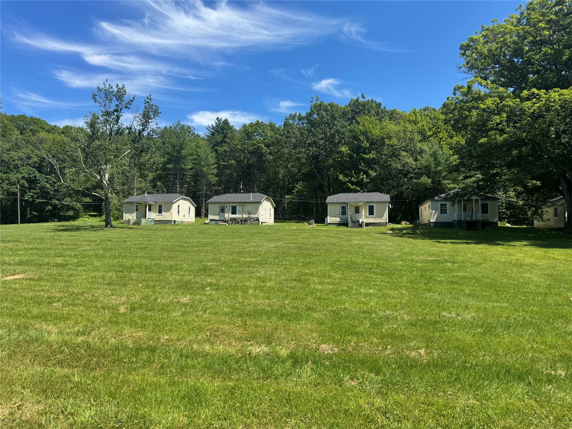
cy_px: 214
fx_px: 397
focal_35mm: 24
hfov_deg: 71.6
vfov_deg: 56.8
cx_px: 286
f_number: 1.78
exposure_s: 1/2959
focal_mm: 6.76
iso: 80
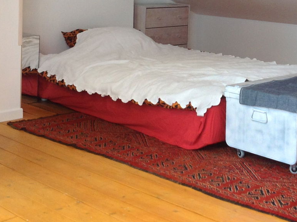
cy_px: -8
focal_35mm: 73
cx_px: 197
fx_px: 625
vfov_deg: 19.4
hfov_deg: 26.6
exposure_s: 1/15
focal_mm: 4.28
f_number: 2.4
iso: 64
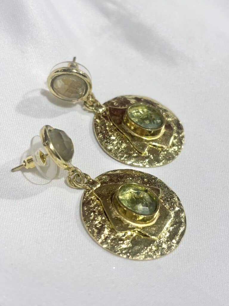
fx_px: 459
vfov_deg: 36.8
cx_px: 114
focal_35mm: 52
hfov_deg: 28.0
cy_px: 153
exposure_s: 1/246
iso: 32
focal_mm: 5.96
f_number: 1.6
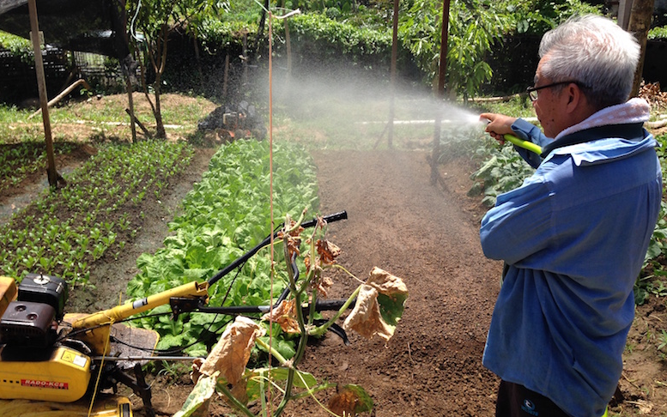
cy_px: 230
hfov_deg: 54.0
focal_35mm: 36
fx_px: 655
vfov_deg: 35.3
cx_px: 327
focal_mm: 4.12
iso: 50
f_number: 2.4
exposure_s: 1/874
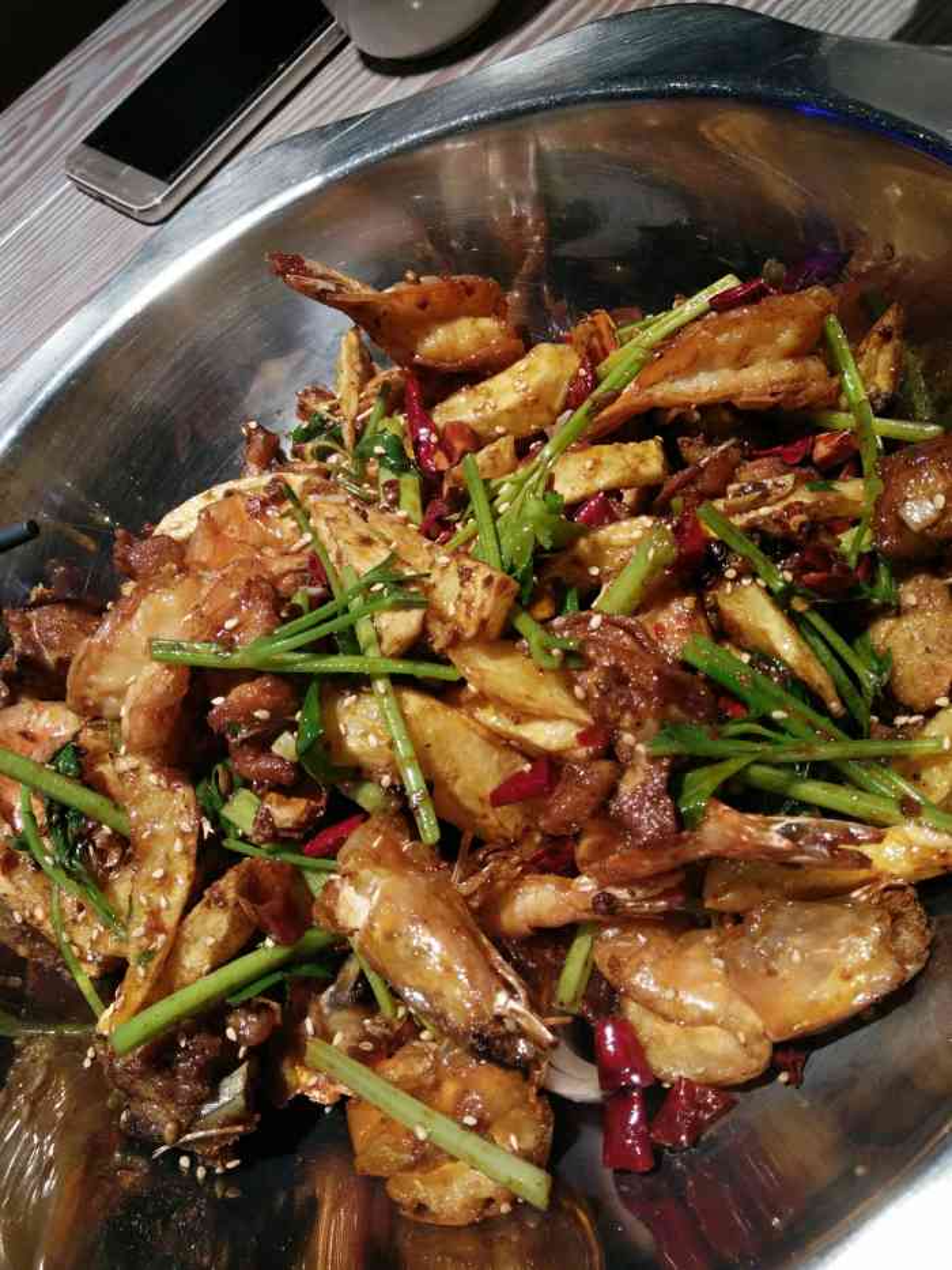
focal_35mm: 21
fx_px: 770
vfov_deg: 79.0
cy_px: 635
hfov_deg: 63.5
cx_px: 476
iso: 66
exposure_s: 1/50
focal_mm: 3.66
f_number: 2.2
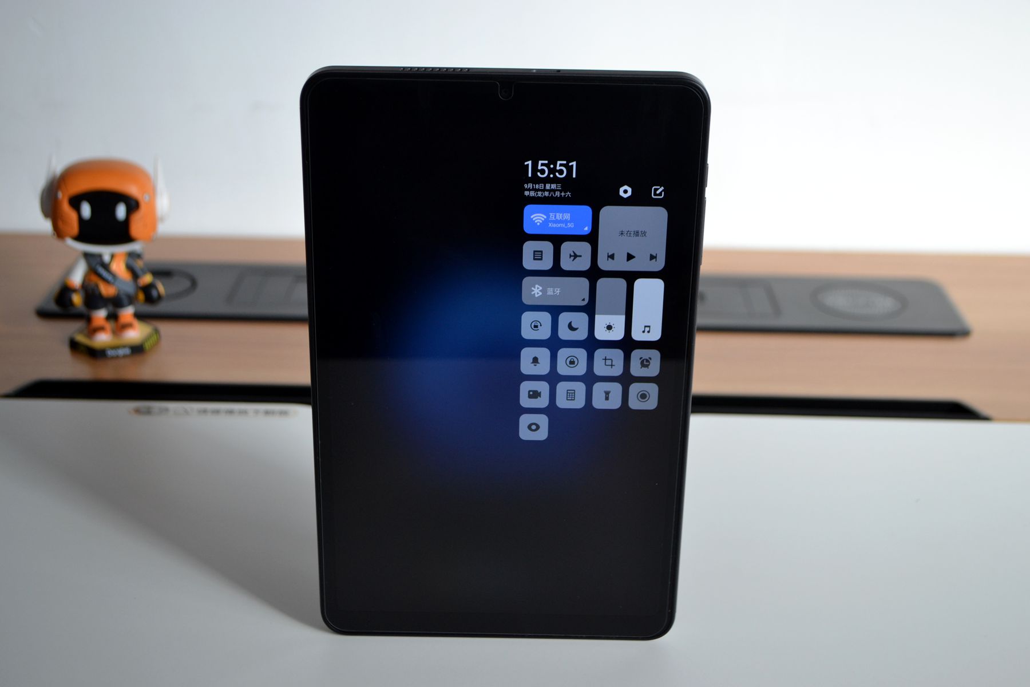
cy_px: 344
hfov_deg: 37.9
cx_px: 515
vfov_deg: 25.8
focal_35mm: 52
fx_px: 1502
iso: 400
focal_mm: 35
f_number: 5
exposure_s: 1/80
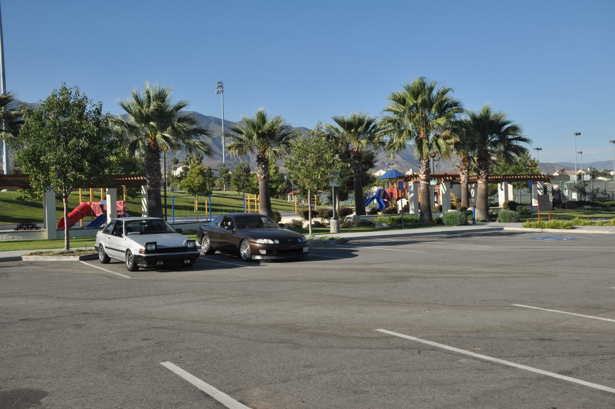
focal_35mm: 33
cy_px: 204
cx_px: 308
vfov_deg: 39.9
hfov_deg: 57.3
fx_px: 563
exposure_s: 1/640
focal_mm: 22
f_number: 7.1
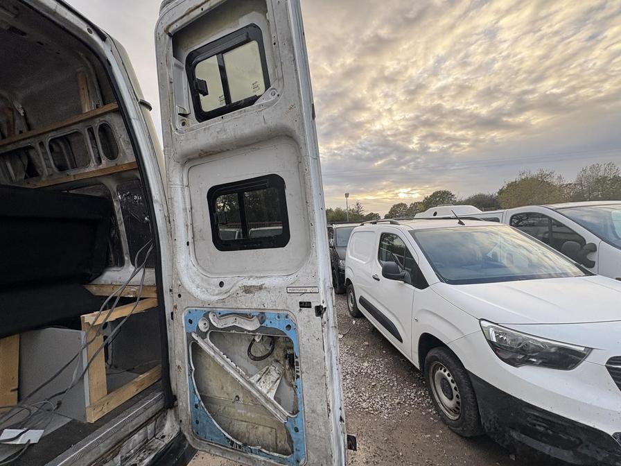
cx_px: 310
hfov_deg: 102.1
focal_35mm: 14
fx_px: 251
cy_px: 233
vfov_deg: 85.7
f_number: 2.2
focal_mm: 2.22
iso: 40
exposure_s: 1/121
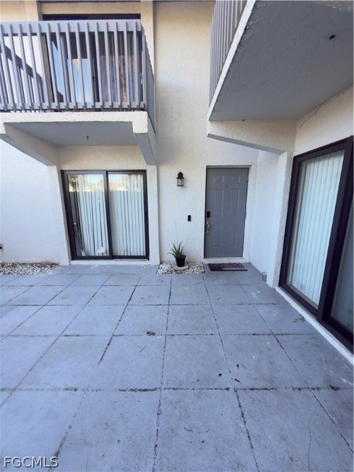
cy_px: 236
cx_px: 177
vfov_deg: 102.1
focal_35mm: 14
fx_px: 191
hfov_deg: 85.7
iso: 64
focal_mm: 2.22
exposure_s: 1/121
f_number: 2.2
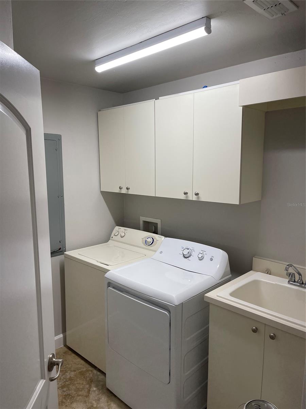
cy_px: 204
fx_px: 306
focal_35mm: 26
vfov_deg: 67.3
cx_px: 153
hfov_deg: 53.1
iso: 50
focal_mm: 5.1
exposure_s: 1/120
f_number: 1.6
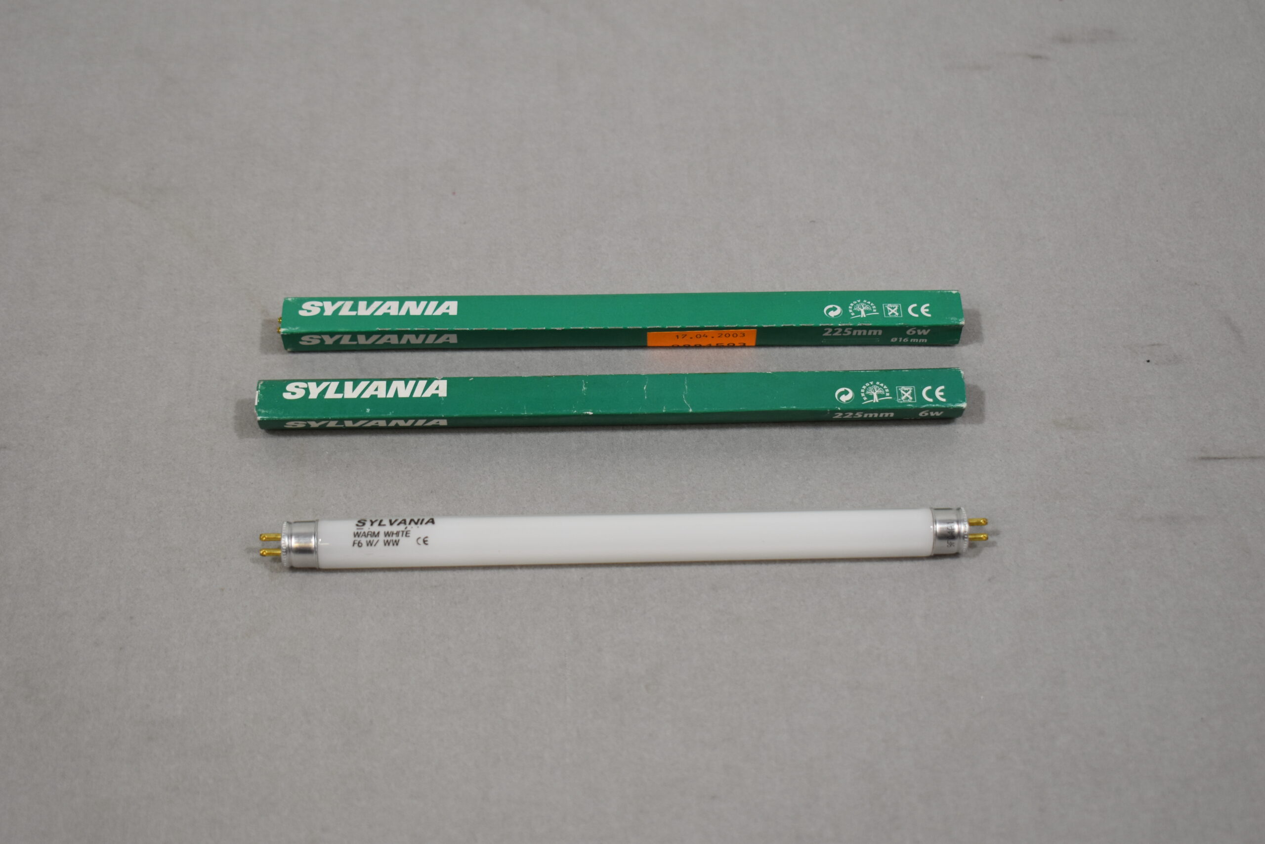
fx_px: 2425
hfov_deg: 29.2
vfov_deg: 19.7
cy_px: 422
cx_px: 632
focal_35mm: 69
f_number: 5.6
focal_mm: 46
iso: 400
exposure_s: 1/125
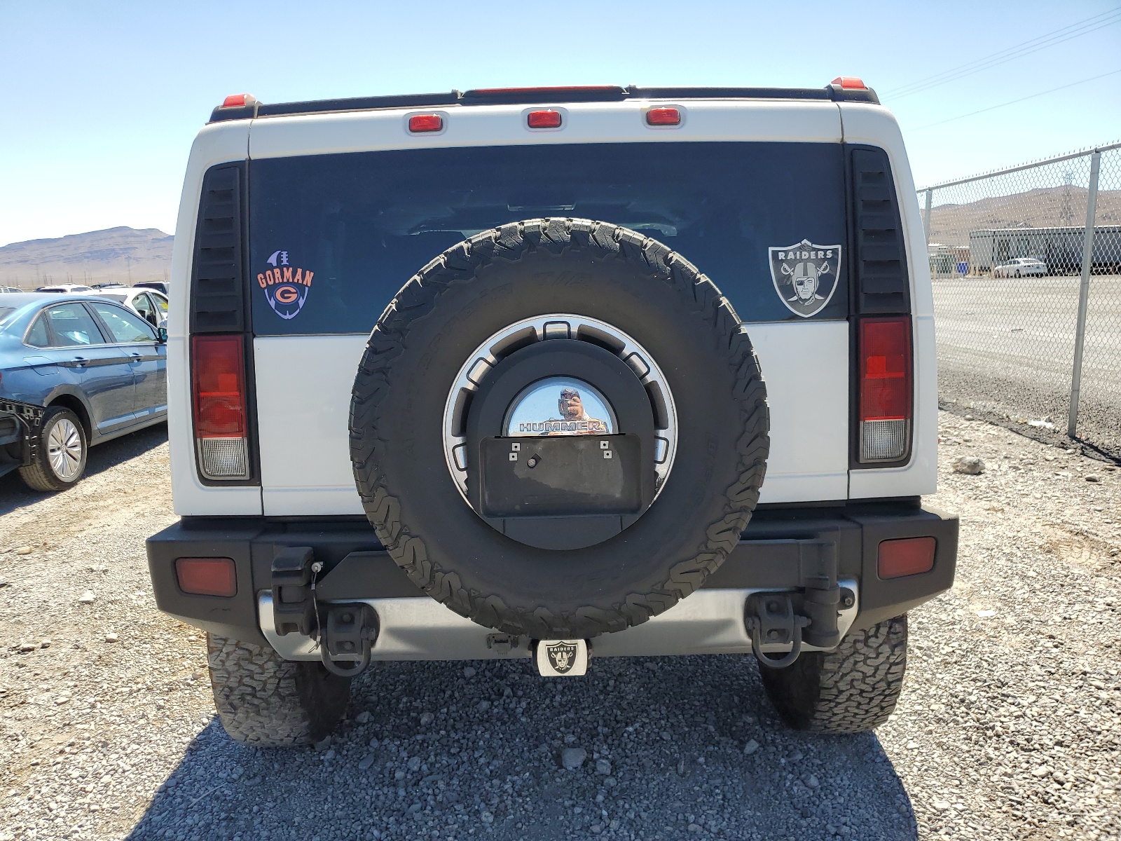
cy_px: 420
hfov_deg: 67.3
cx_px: 560
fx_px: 842
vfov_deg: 53.1
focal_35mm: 26
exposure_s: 1/1667
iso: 50
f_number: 1.5
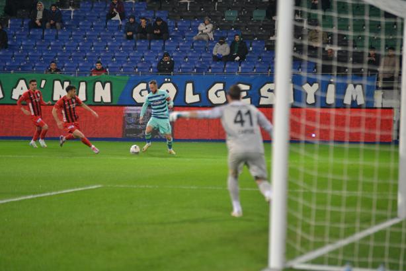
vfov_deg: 7.9
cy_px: 136
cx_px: 203
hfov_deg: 11.7
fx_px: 1974
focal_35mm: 175
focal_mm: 175
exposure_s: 1/500
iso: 1000
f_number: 2.8
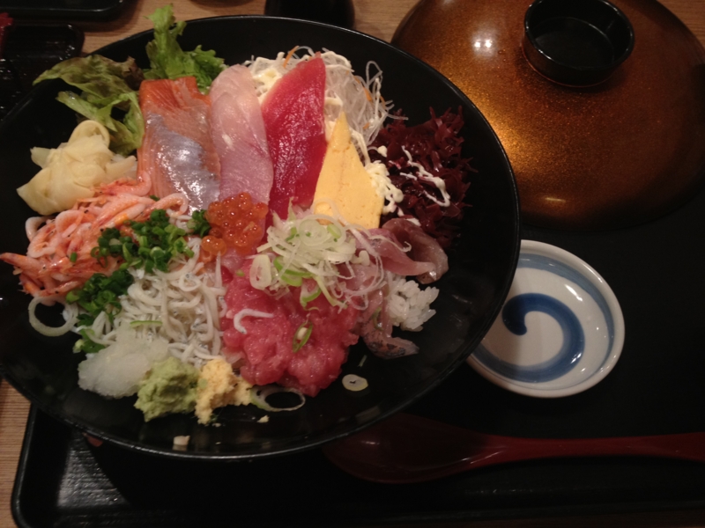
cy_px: 264
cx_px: 352
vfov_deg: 40.7
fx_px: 713
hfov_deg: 52.6
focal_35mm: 35
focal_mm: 4.28
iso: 100
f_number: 2.4
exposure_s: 1/20
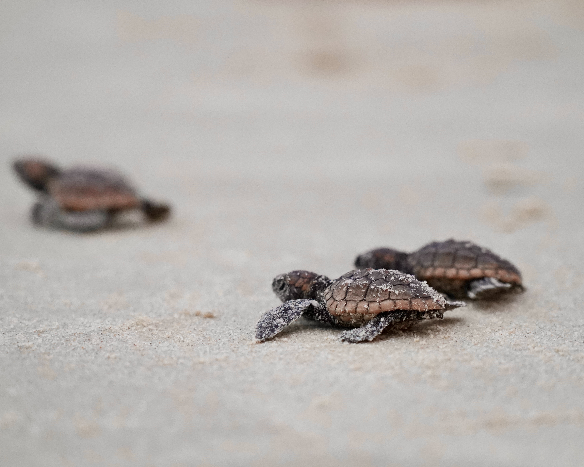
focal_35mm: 120
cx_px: 314
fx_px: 2074
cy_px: 232
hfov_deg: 16.0
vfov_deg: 12.9
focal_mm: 105
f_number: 4
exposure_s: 1/160
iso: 5000
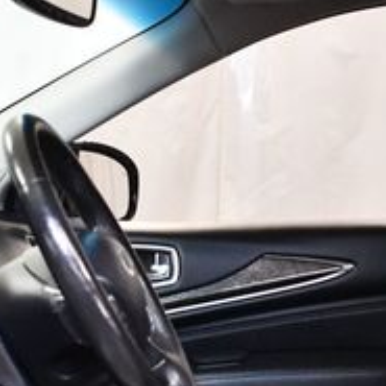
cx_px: 248
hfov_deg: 16.4
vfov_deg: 16.2
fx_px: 1337
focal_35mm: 106
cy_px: 344
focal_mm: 18
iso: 3200
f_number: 3.5
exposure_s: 1/125
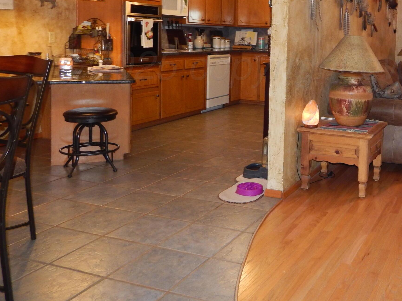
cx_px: 341
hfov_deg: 43.8
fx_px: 465
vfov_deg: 35.0
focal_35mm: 40
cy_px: 69
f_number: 3
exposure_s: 1/30
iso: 200
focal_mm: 4
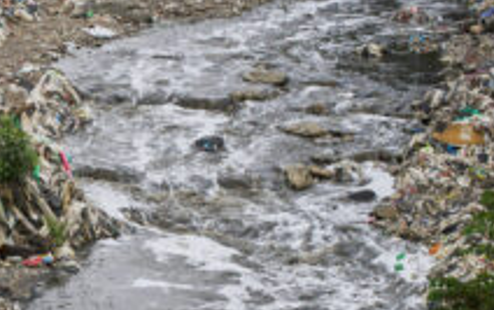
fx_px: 1739
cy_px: 259
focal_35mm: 129
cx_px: -75
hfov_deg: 15.7
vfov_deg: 10.2
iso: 125
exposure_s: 1/250
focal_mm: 35
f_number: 8
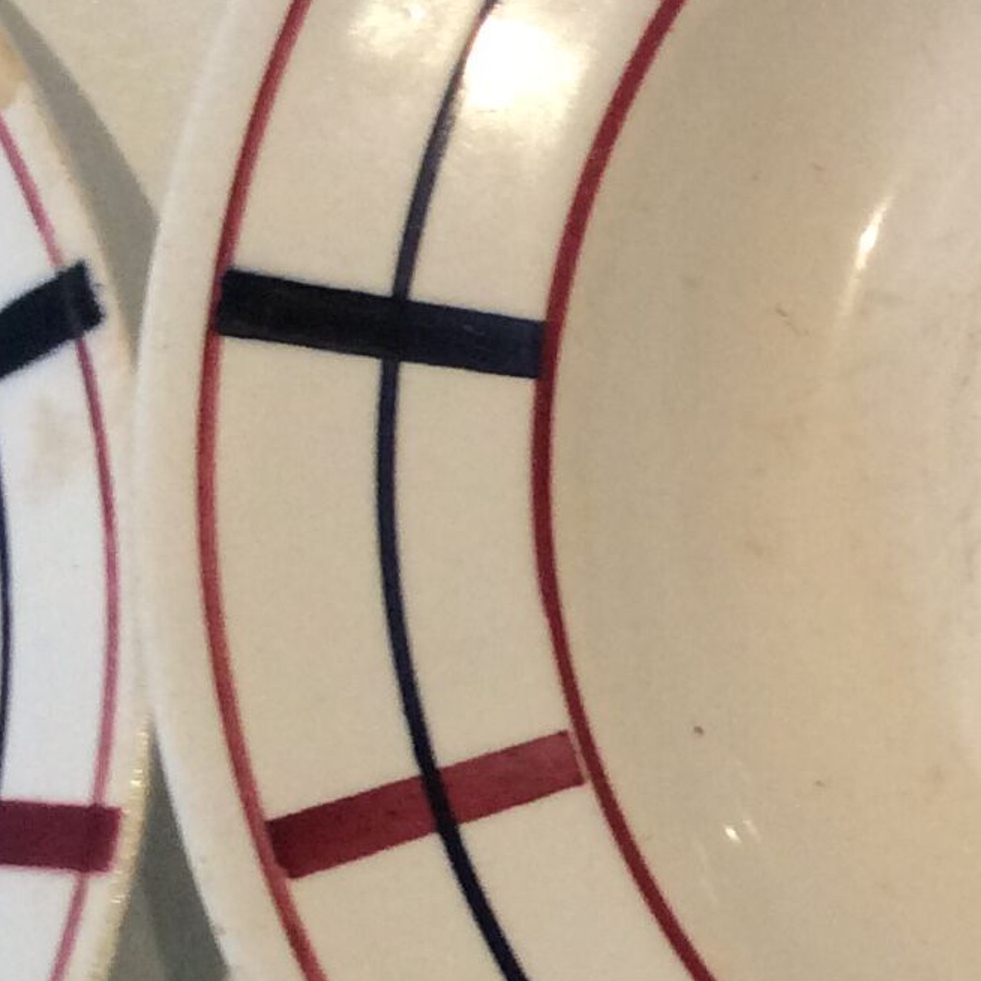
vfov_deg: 15.5
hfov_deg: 14.5
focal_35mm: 112
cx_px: 1474
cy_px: 639
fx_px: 3591
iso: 100
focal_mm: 3.3
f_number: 2.4
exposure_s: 1/25
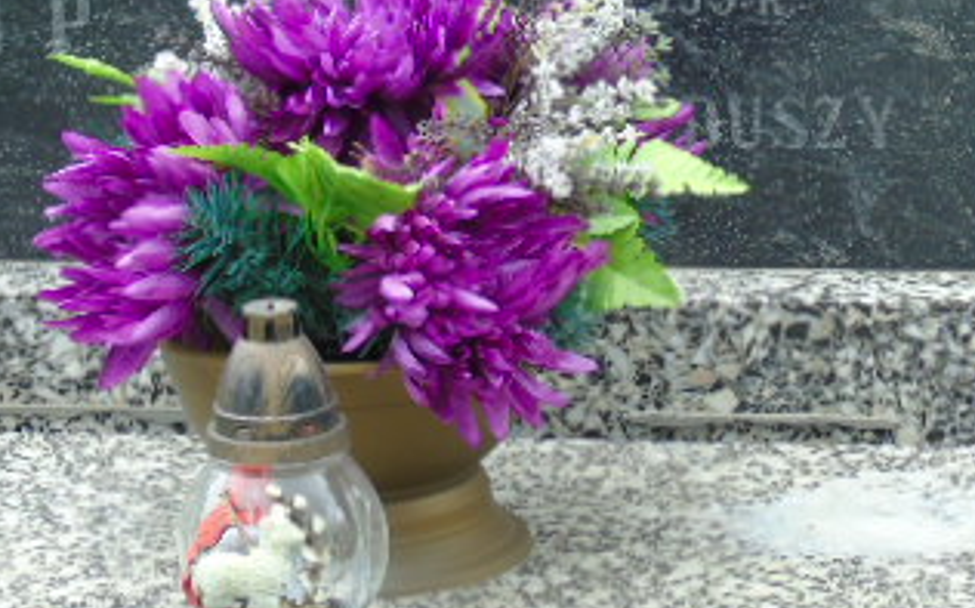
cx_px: 528
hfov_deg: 9.0
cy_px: -62
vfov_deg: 5.6
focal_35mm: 232
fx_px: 6160
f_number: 4.4
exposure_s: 1/60
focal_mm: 19
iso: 80
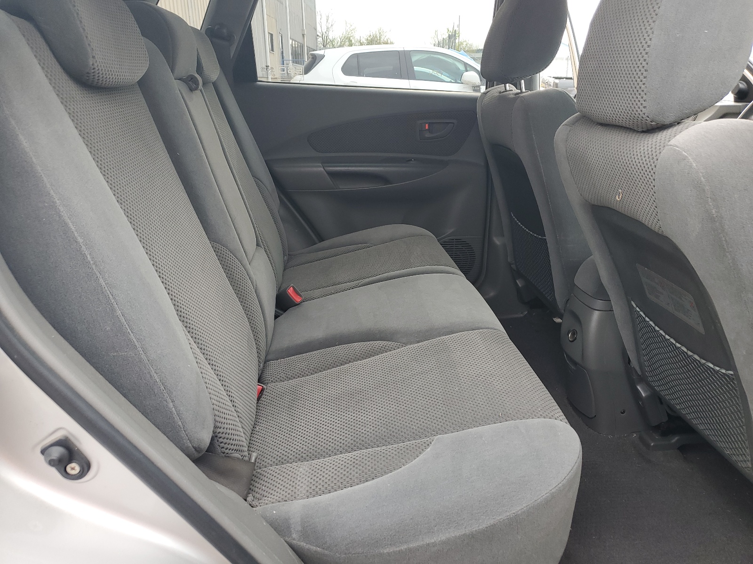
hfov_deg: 67.3
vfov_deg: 53.1
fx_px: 566
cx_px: 376
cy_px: 282
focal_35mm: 26
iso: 56
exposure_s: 1/120
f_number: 1.5
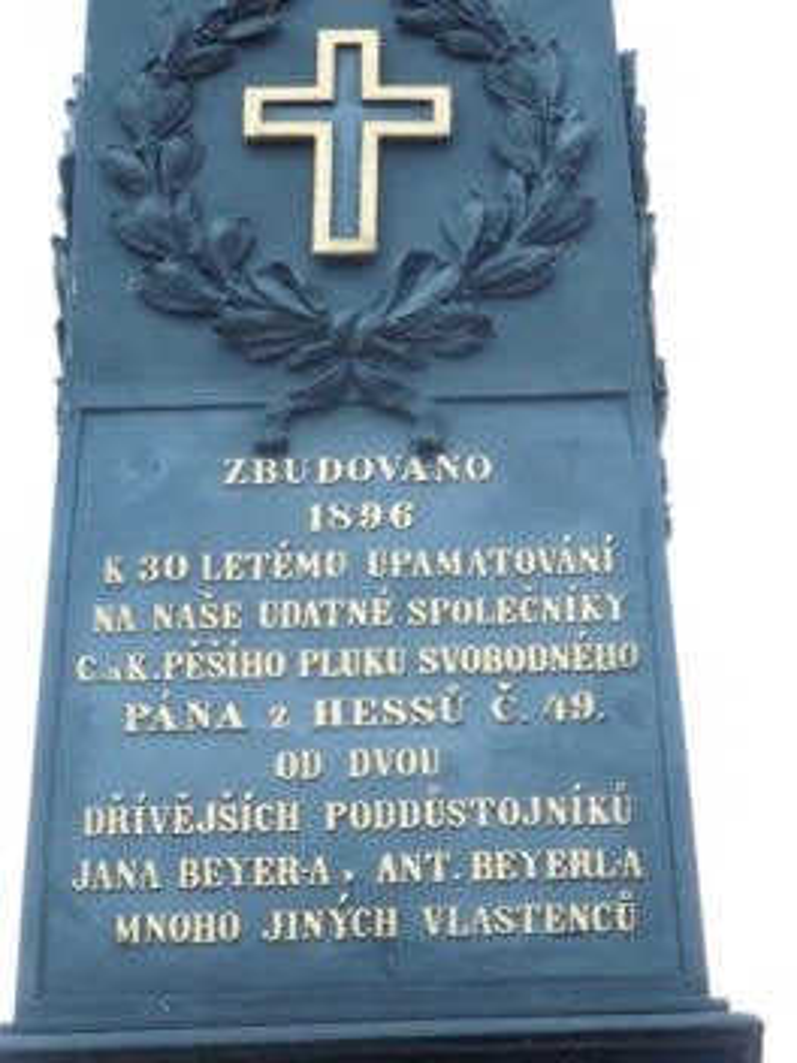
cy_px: 532
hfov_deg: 8.7
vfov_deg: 11.6
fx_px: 5219
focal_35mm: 170
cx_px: 398
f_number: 5
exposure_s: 1/500
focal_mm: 30.6
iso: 800
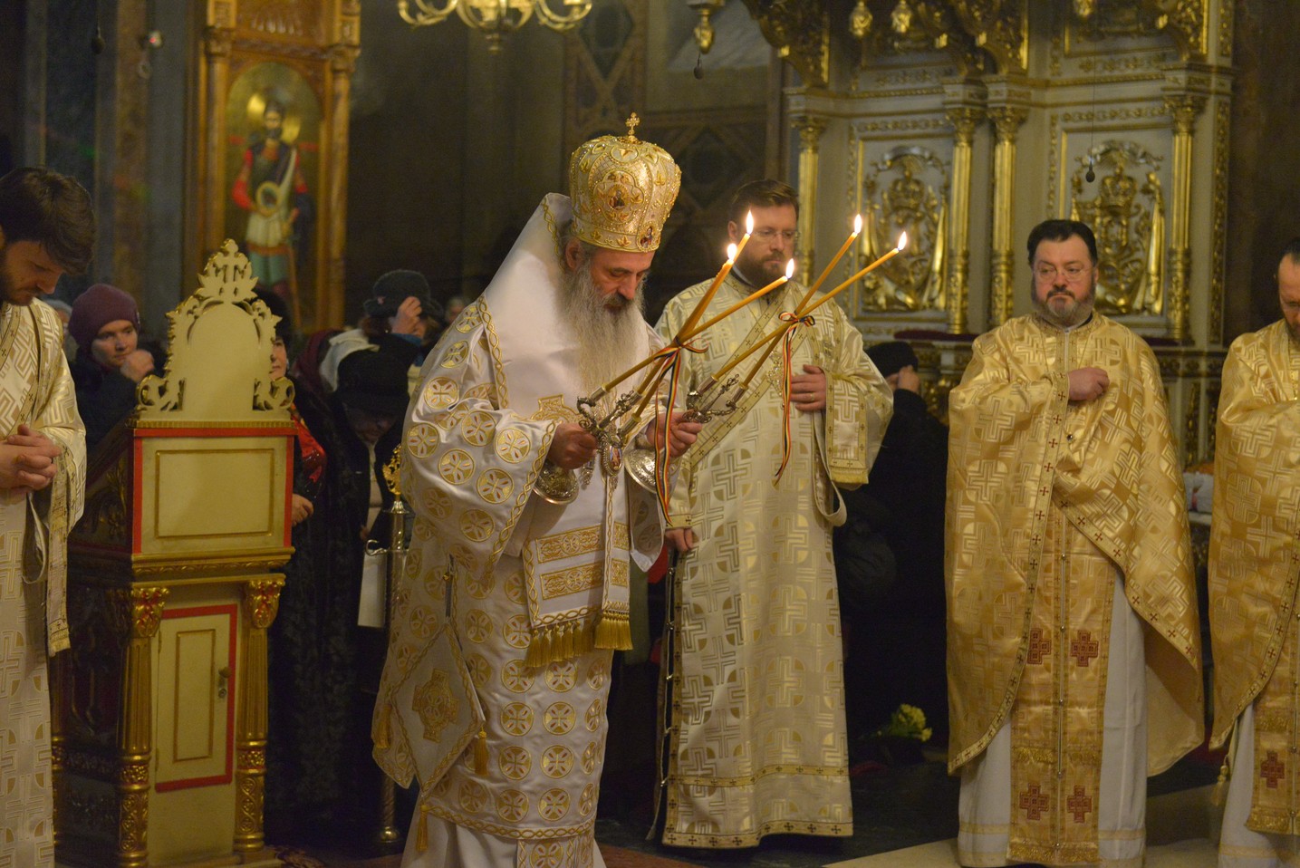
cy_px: 434
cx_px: 650
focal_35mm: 70
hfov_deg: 28.8
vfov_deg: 19.5
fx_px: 2529
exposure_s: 1/100
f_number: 3.2
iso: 5000
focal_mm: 70
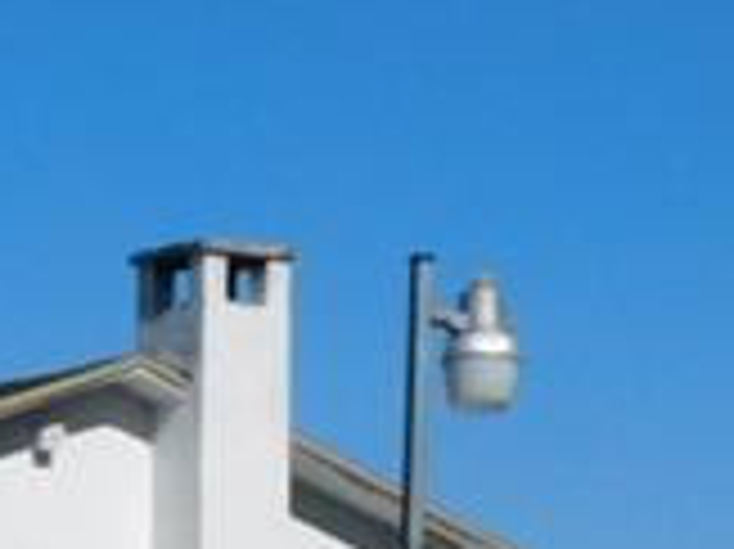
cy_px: 999
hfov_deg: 8.2
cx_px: -887
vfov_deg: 6.4
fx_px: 4789
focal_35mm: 226
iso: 125
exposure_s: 1/800
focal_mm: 6.3
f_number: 7
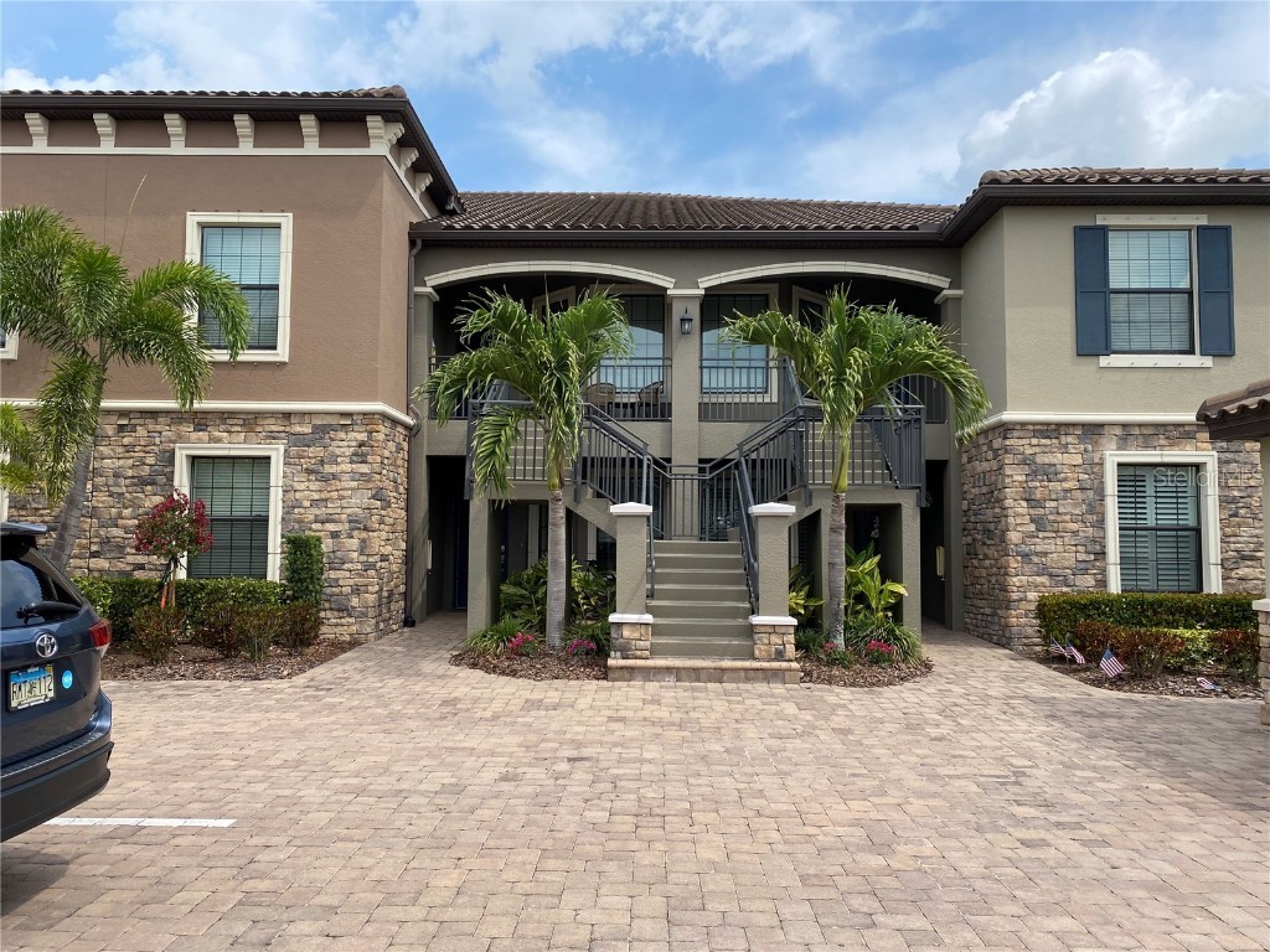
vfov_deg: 53.1
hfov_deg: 67.3
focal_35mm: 26
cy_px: 476
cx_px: 635
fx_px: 954
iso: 32
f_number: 1.8
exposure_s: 1/2028
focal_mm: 4.25
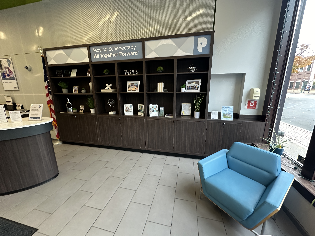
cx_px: 158
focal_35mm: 14
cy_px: 118
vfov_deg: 85.7
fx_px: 127
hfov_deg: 102.1
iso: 160
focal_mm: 2.22
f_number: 2.2
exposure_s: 1/60
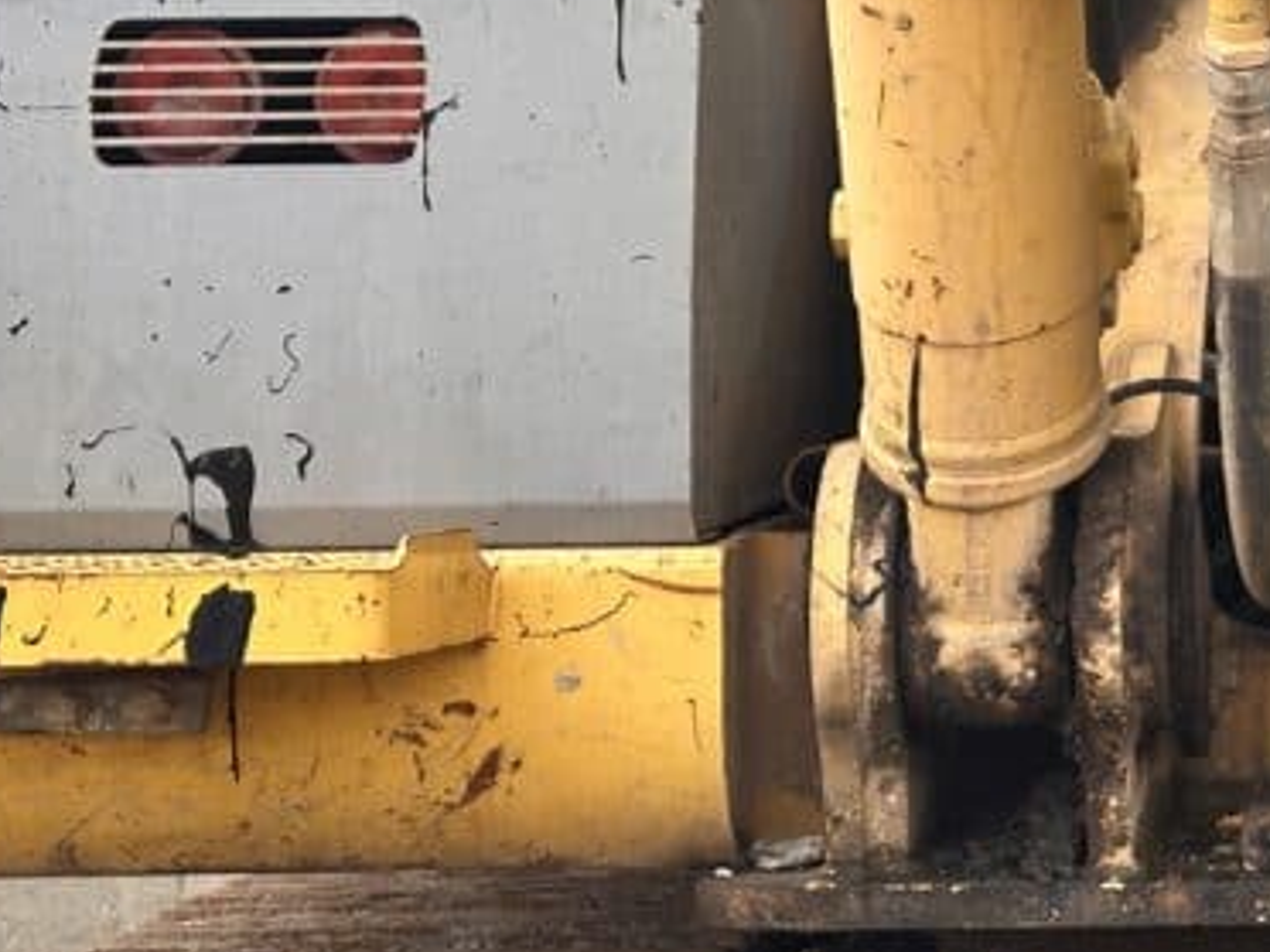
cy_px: 26
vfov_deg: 12.6
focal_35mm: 116
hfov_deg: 16.5
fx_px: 4256
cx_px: 1379
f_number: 1.78
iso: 64
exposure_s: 1/341
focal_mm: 6.86
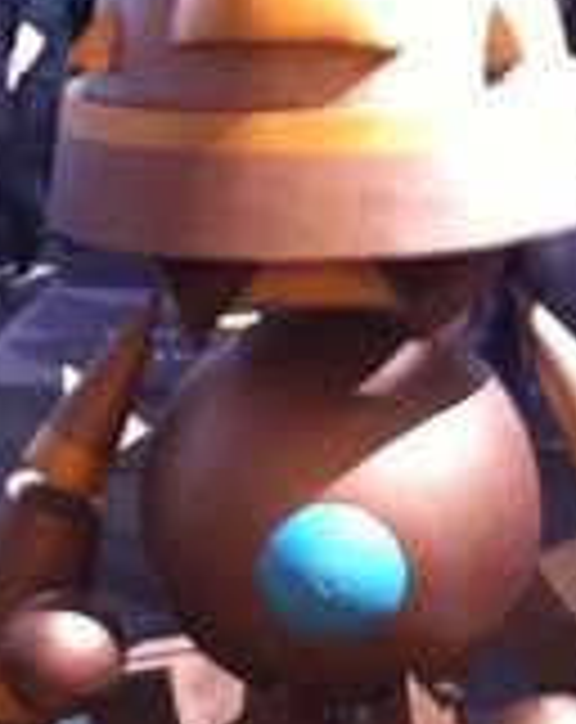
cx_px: 268
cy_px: 468
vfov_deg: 18.8
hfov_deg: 15.0
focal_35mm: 102
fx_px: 2182
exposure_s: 1/15
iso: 800
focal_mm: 3.85
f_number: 2.8
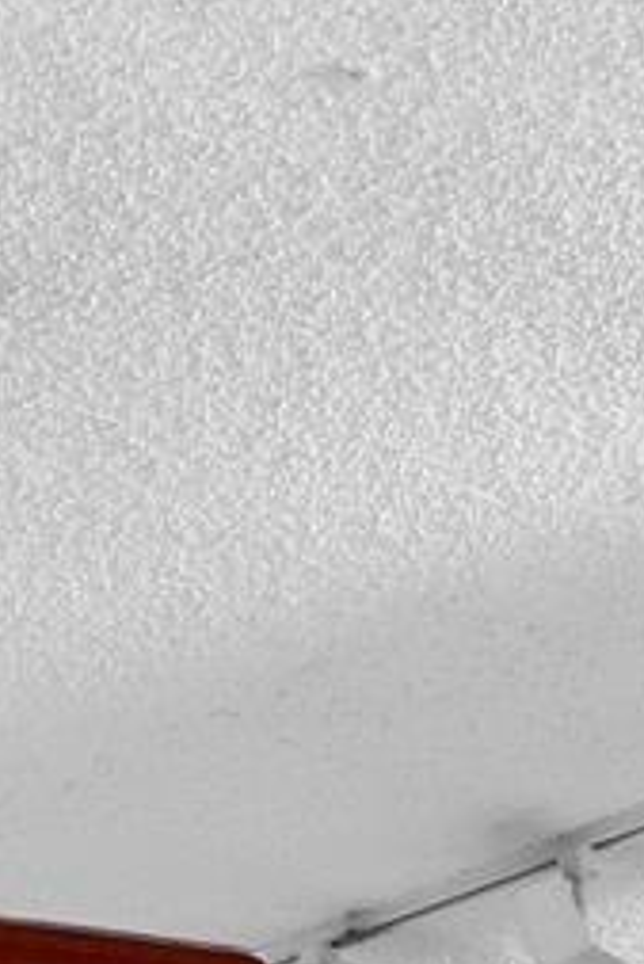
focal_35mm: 148
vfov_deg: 11.3
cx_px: 217
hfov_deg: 9.3
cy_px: 2395
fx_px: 3966
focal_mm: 10
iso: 400
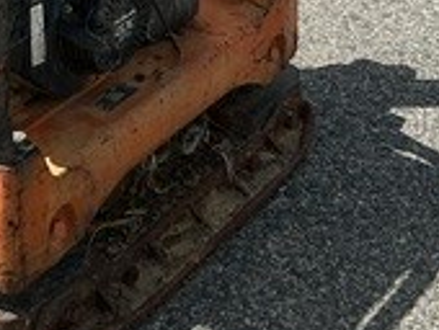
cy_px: -131
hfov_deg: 18.0
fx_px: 1384
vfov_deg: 13.0
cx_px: 176
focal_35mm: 109
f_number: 1.8
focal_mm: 3
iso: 25
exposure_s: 1/1912
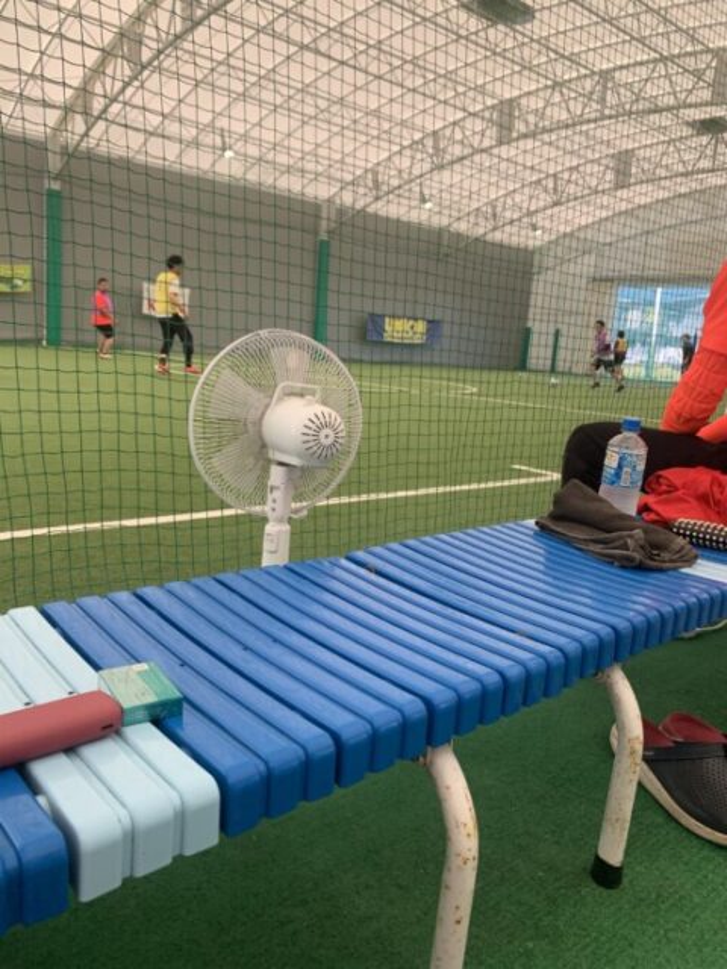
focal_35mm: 26
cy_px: 484
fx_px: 728
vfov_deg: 67.3
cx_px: 364
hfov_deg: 53.1
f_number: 1.8
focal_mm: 4.25
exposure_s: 1/193
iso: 25
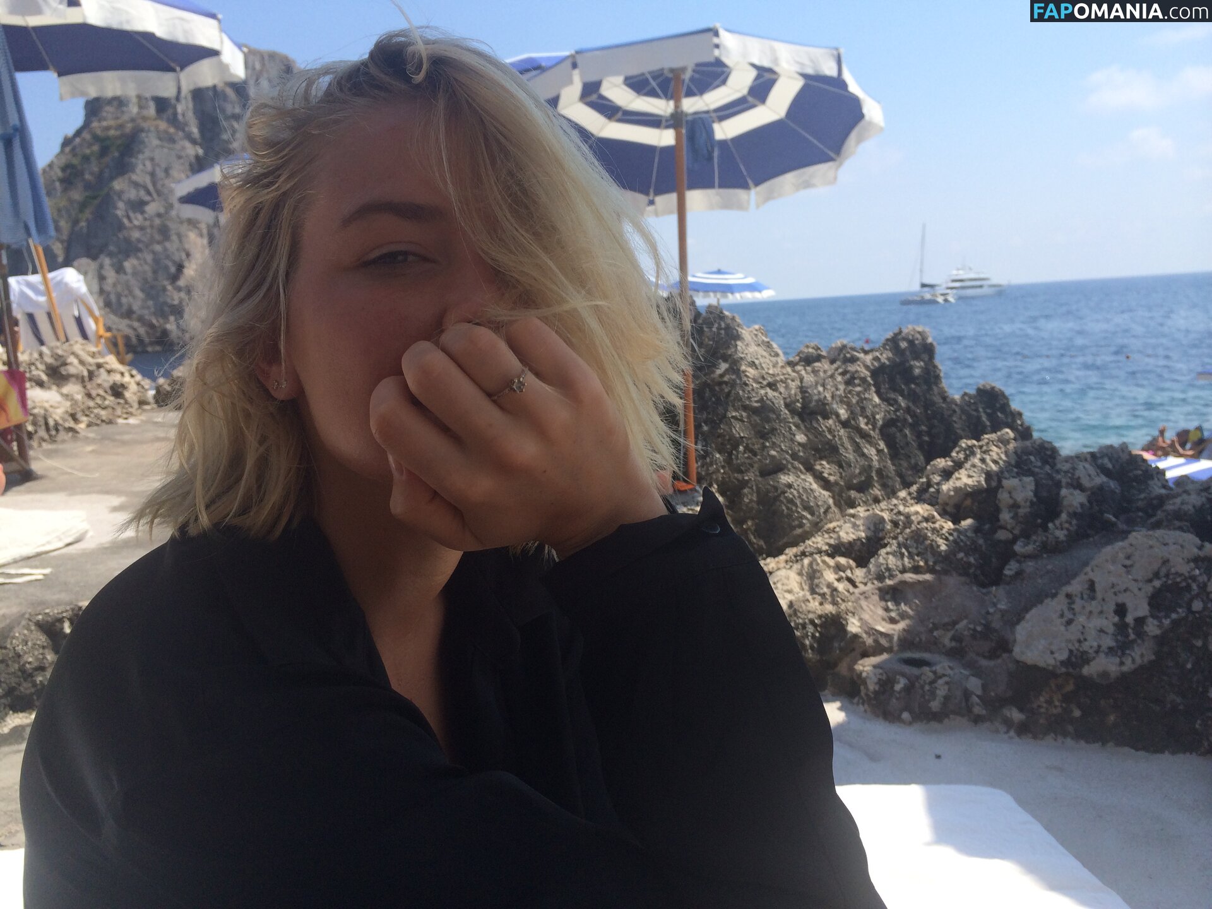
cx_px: 606
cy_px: 454
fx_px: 1050
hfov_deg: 60.0
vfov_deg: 46.8
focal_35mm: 30
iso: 40
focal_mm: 4.12
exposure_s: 1/2160
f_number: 2.2
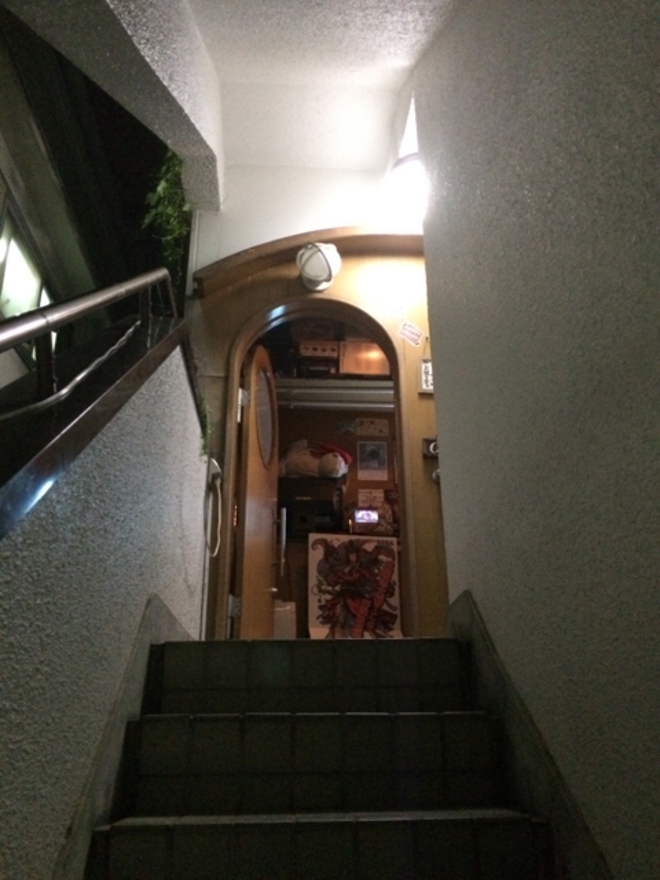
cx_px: 330
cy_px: 440
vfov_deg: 61.7
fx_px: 737
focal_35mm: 29
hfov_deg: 48.2
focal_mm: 4.15
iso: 640
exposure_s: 1/17
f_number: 2.2
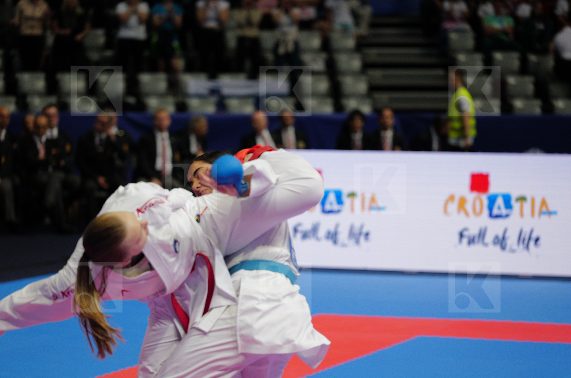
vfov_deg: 10.3
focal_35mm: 133
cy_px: 189
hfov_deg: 15.4
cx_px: 286
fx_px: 2106
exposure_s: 1/1000
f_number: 2.8
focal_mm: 133
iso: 1250
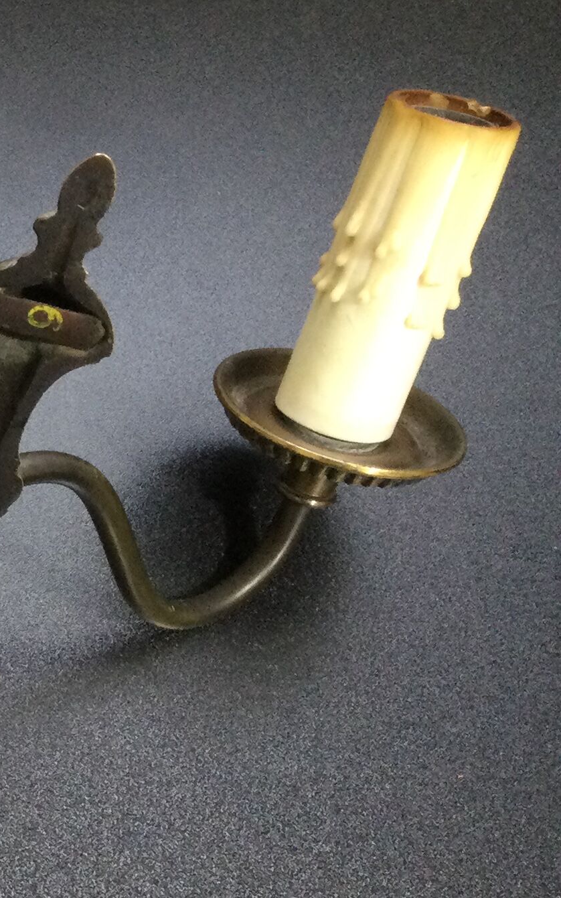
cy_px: 530
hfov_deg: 14.0
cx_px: -531
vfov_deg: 25.8
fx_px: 1957
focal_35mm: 80
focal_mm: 3.3
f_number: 2.4
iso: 160
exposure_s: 1/33
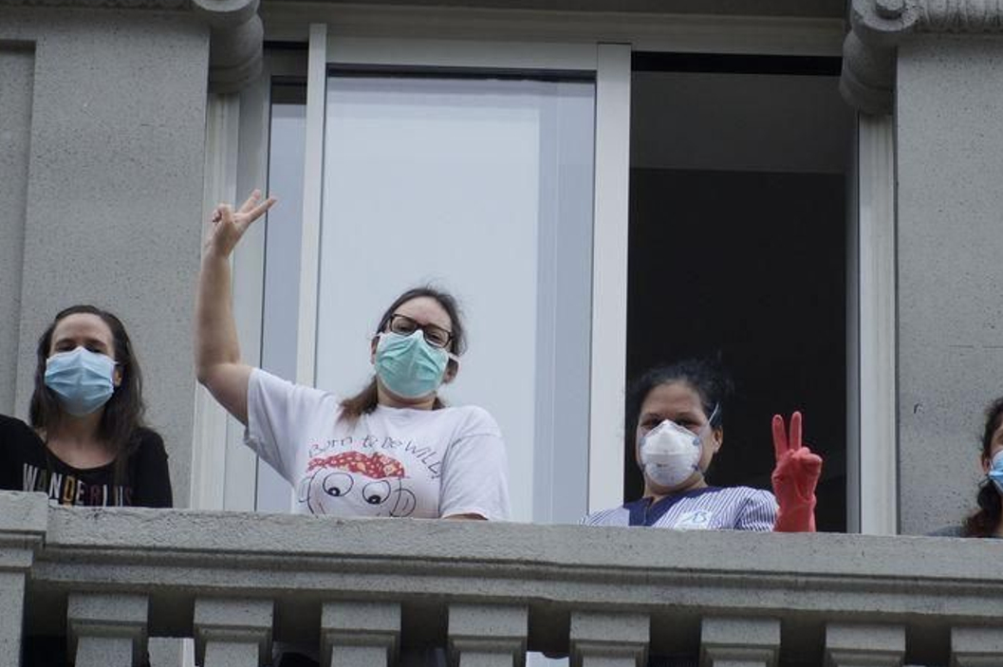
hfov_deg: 6.5
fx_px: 8853
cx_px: 462
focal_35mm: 318
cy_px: 420
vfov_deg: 4.3
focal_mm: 140
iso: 250
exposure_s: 1/250
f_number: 5.6
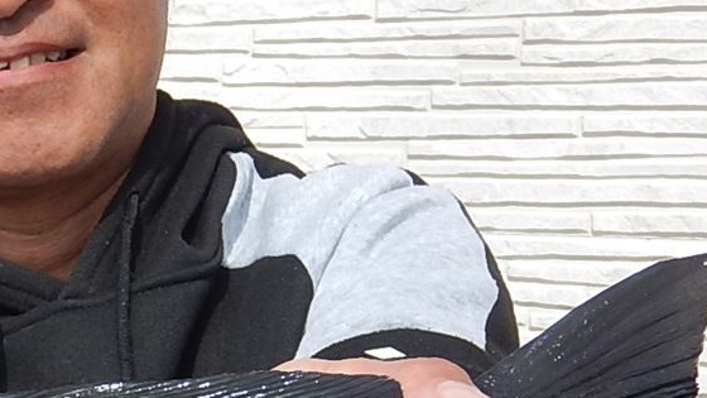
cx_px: 9
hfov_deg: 13.9
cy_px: 412
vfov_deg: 7.9
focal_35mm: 152
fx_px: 2850
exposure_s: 1/640
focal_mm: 11
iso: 125
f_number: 4.4
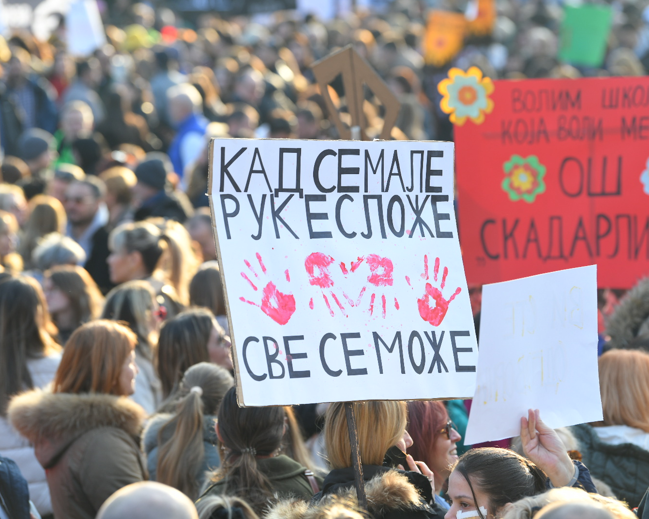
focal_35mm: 170
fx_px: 3266
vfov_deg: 9.1
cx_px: 320
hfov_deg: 11.3
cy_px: 259
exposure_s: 1/320
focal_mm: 150
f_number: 4
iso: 250
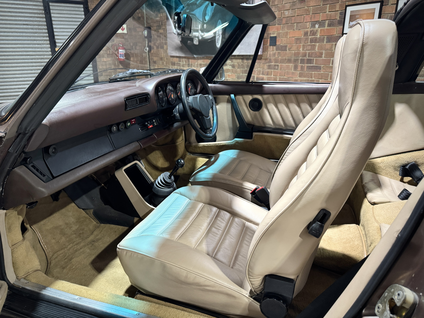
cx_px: 212
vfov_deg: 56.8
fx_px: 294
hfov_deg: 71.6
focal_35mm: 24
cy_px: 159
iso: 500
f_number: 1.78
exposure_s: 1/50
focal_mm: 6.76
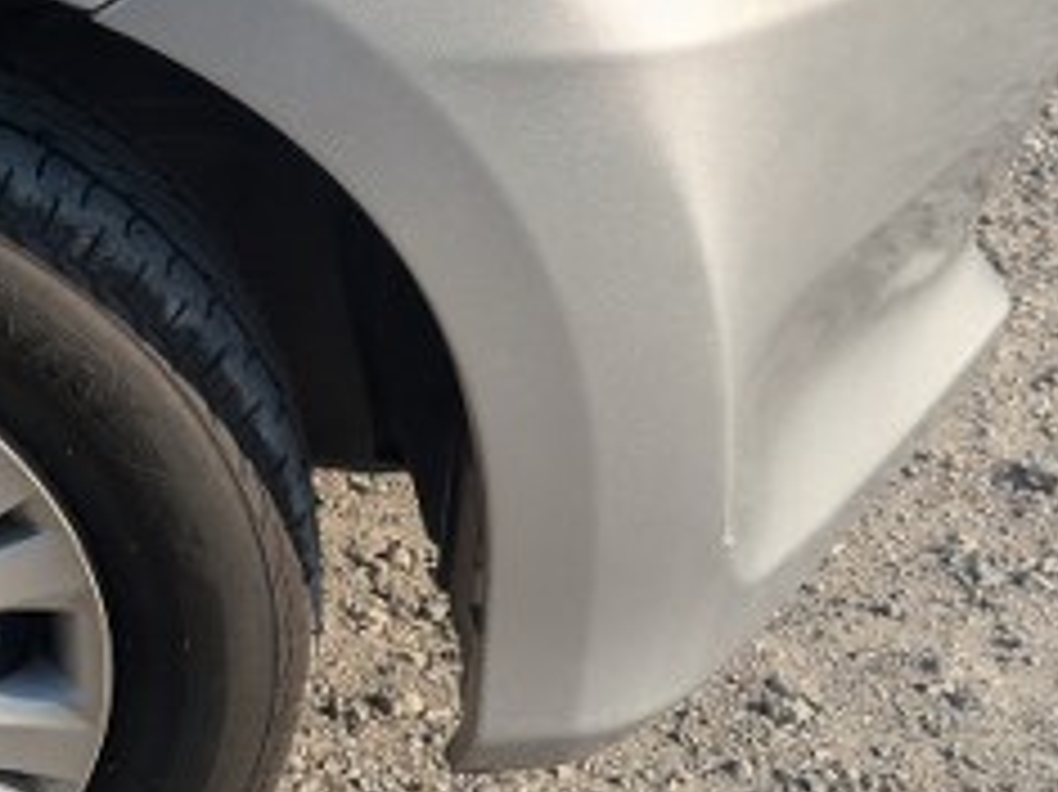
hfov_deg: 21.7
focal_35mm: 85
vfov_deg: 17.3
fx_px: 2597
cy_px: 364
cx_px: -124
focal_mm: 5.43
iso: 54
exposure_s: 1/3953
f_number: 1.89
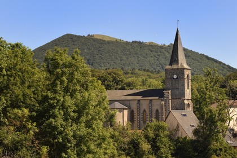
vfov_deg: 9.8
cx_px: 118
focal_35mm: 140
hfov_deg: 14.7
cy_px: 79
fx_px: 922
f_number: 10
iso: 200
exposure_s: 1/250
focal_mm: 140
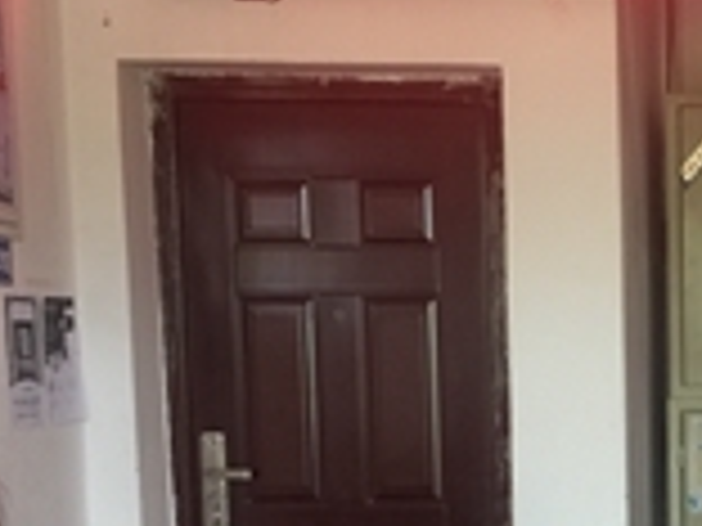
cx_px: 873
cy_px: 591
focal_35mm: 93
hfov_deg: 19.7
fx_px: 1886
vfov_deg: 15.4
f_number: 2.2
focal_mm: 4.15
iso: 50
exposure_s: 1/17
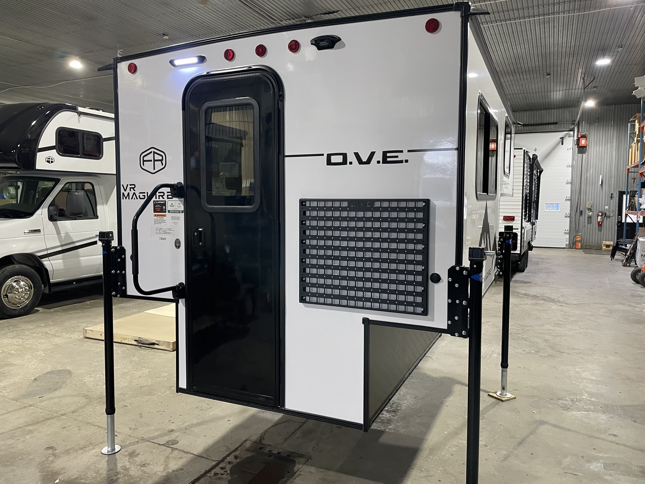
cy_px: 242
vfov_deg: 53.1
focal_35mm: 26
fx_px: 484
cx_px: 322
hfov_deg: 67.3
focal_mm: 4.2
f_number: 1.6
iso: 125
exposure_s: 1/60
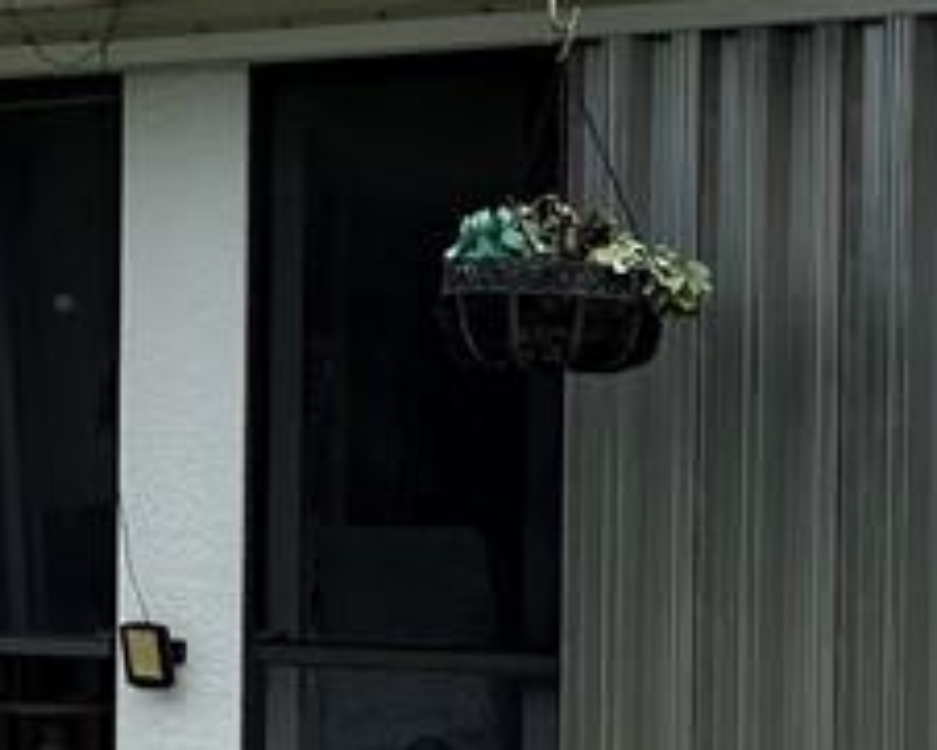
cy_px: 526
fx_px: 4605
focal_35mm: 166
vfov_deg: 9.3
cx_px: 54
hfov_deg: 11.5
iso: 80
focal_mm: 6.76
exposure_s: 1/5319
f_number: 1.78
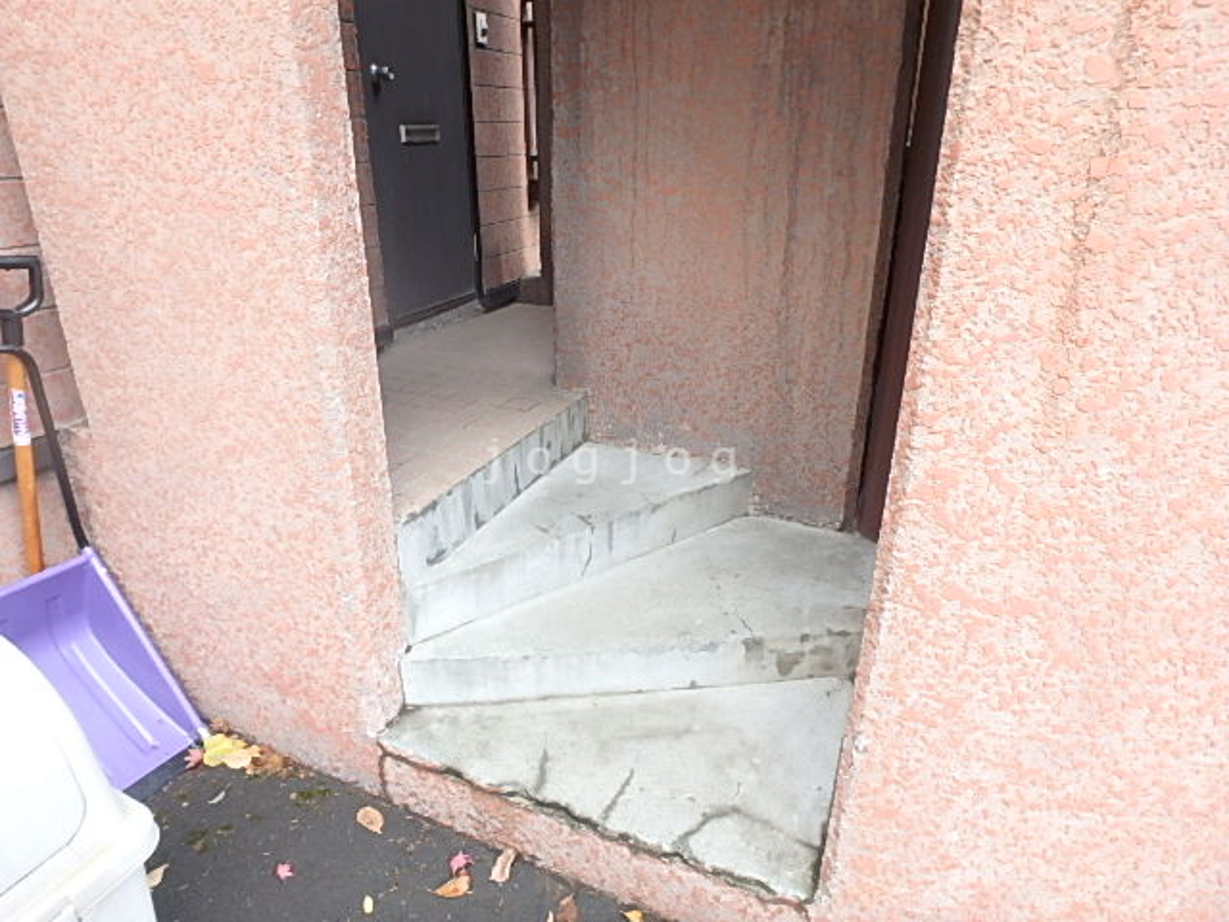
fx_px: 746
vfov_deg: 63.4
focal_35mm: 21
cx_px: 614
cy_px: 461
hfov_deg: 79.0
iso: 200
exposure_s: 1/40
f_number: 3.5
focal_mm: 3.7
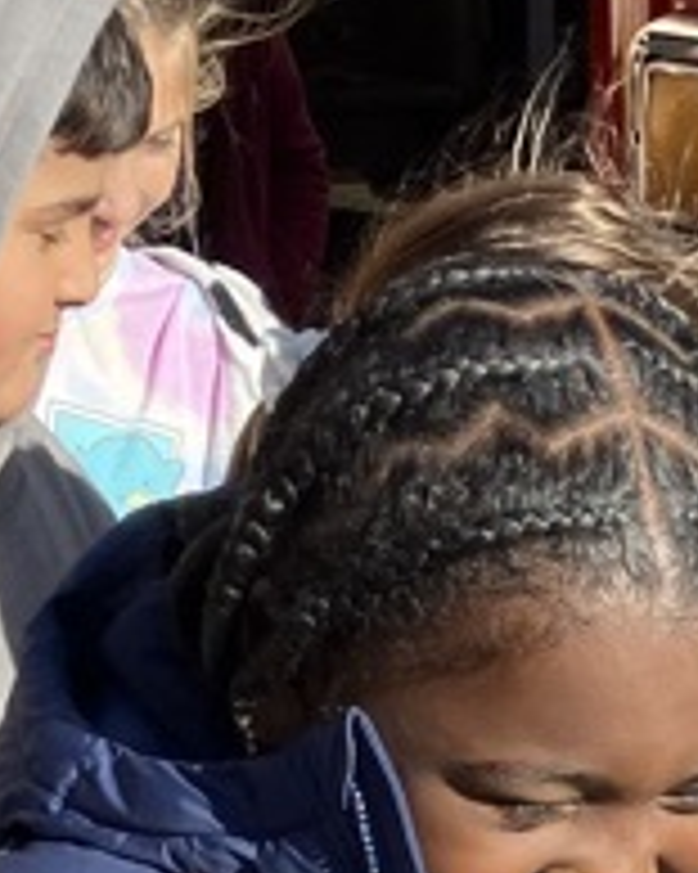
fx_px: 3721
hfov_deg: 10.5
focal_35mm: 144
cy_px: 1804
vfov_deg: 11.8
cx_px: 847
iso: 32
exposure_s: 1/796
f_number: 1.8
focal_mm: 3.99
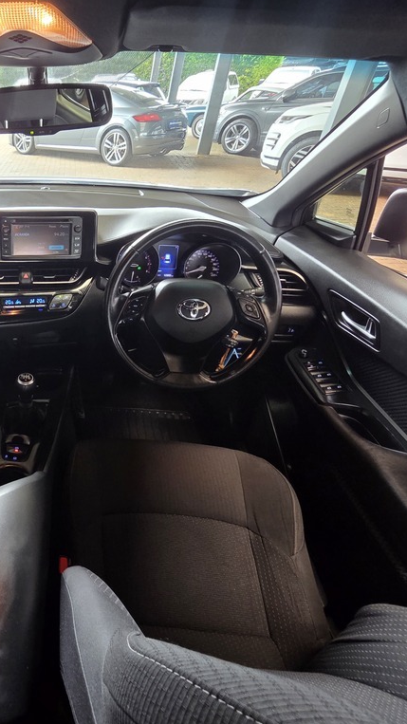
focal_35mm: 19
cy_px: 363
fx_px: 365
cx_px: 22
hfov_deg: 50.0
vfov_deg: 89.6
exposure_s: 1/50
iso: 250
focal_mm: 2.2
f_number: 2.2
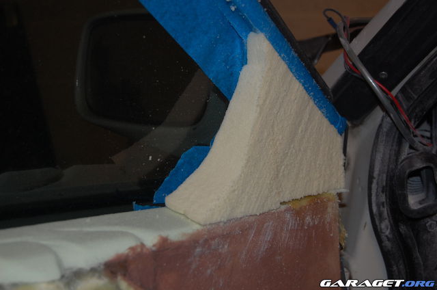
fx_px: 691
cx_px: 218
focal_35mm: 57
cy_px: 145
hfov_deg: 35.1
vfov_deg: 23.7
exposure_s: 1/60
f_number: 5
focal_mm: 38
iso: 400
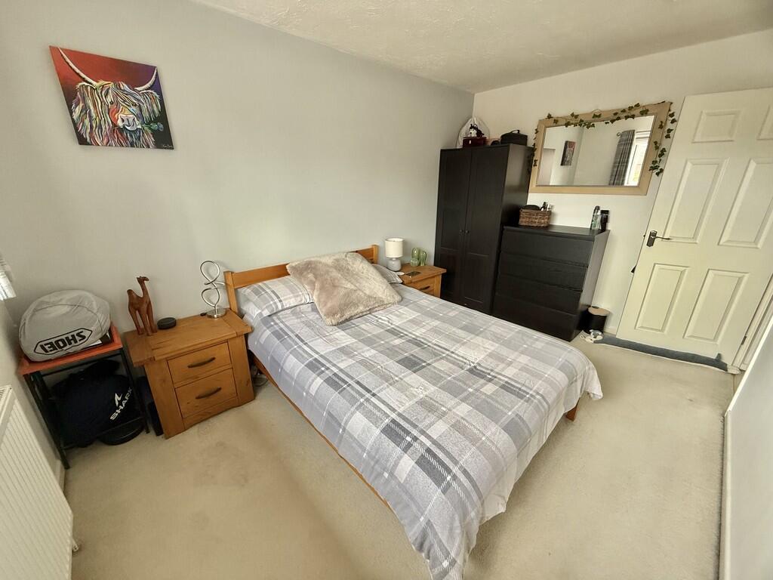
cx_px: 386
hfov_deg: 102.1
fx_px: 313
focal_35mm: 14
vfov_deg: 85.7
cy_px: 290
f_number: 2.2
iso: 200
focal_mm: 2.22
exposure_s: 1/99
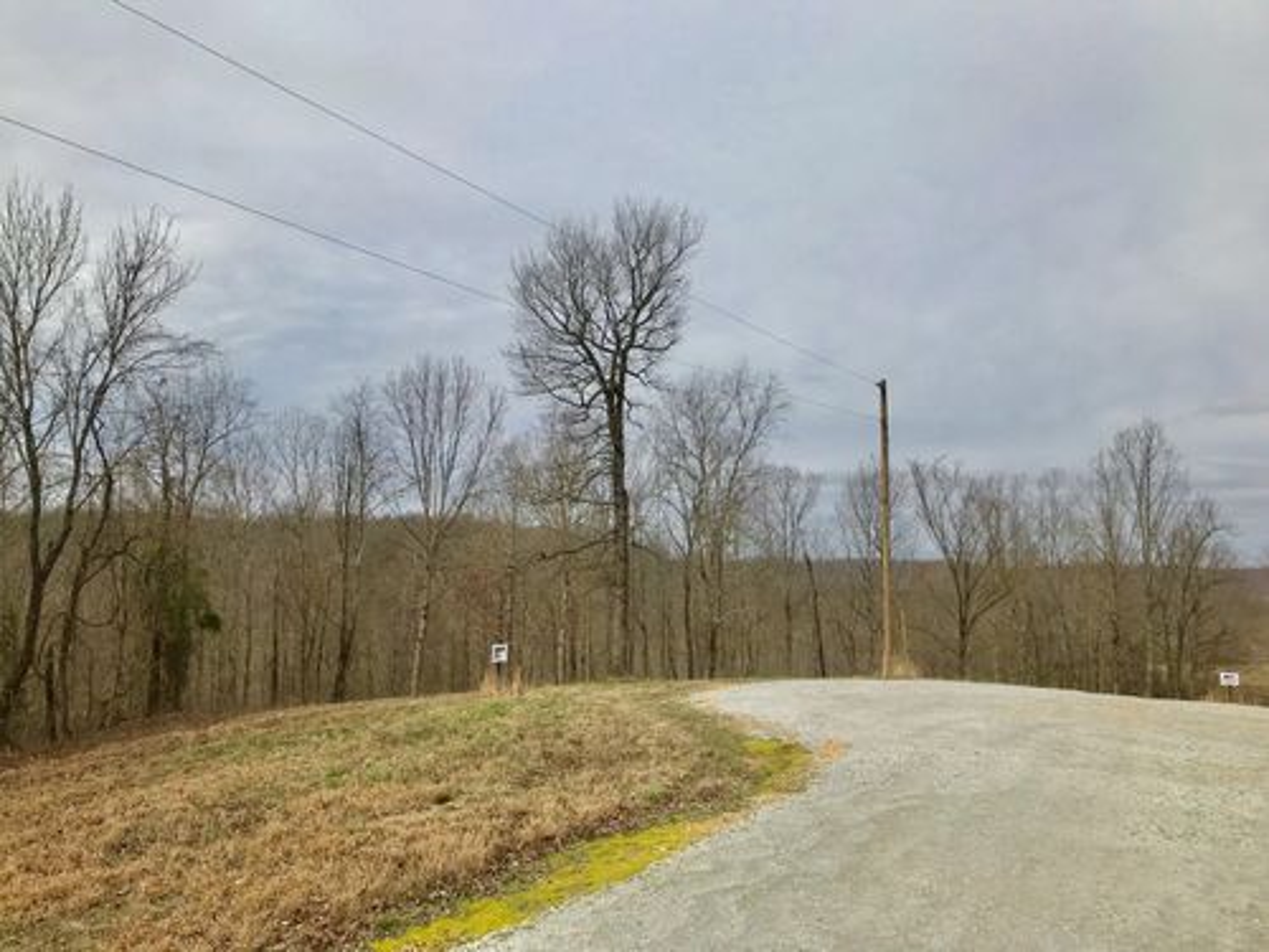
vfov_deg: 49.7
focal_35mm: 28
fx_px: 1026
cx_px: 634
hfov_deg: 63.4
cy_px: 476
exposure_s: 1/3546
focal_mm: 3.99
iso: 20
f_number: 1.8
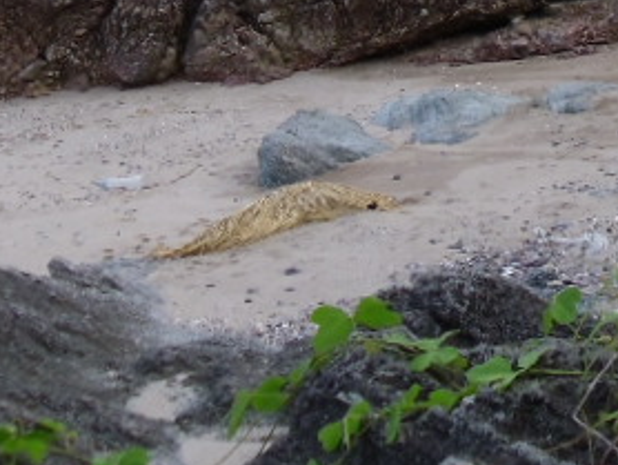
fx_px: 2037
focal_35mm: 114
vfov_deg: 12.2
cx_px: 440
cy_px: -307
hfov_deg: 17.2
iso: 80
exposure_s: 1/215
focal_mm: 5.6
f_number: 3.3
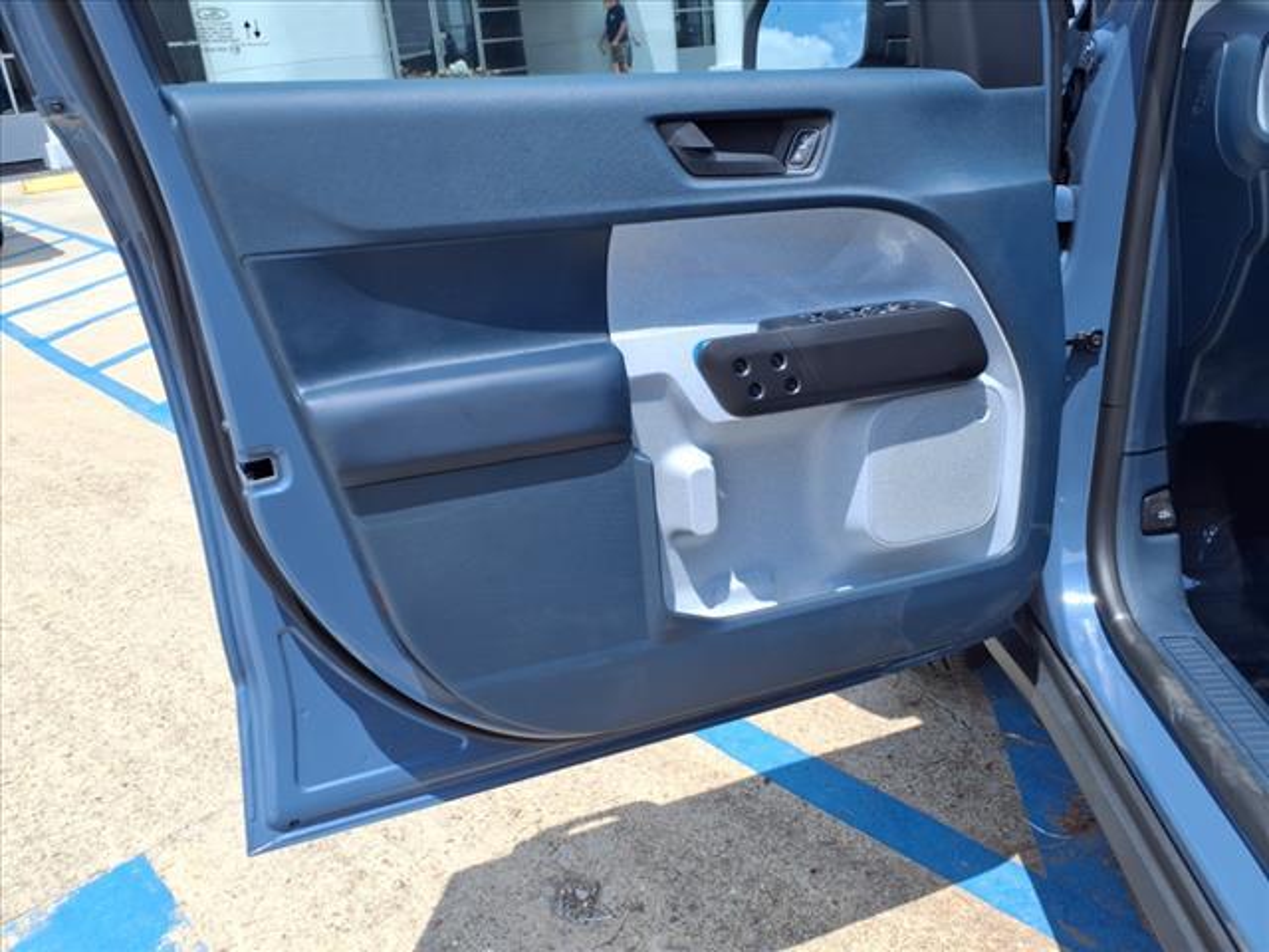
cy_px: 476
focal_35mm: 27
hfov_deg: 65.3
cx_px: 634
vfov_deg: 51.4
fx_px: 990
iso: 40
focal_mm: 3.58
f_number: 1.9
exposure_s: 1/1429
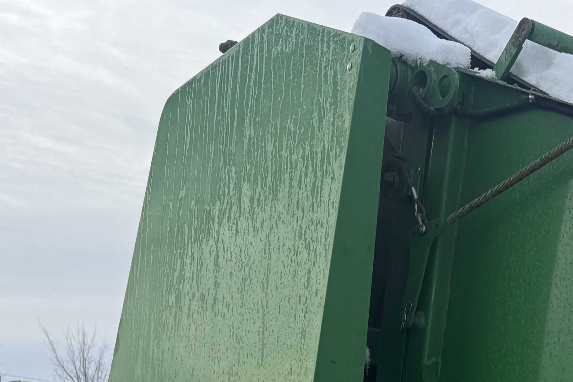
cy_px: 595
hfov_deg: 25.3
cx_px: 581
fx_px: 1210
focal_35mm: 76
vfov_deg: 16.2
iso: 80
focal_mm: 6.76
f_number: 1.78
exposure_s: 1/1678
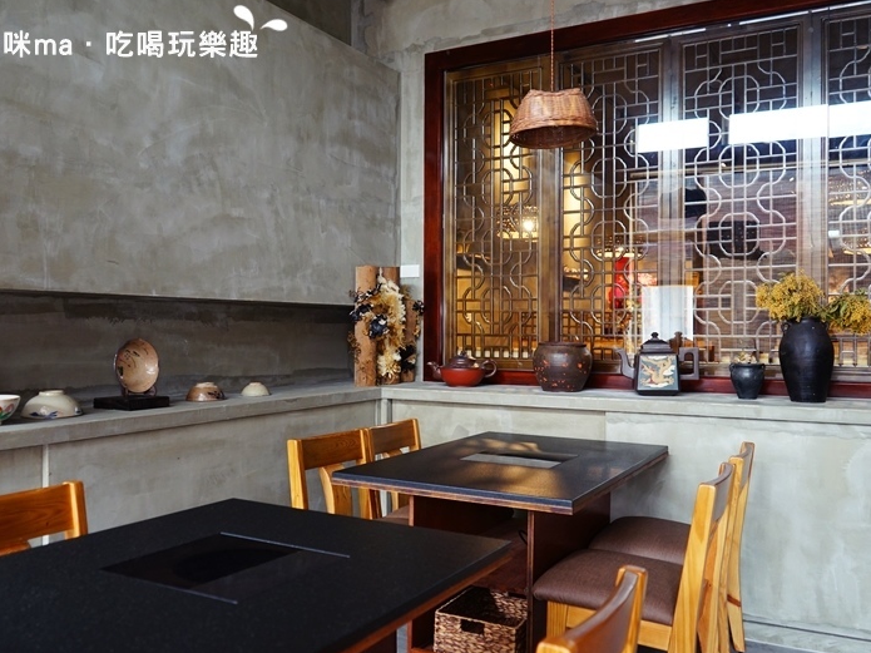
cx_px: 436
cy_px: 330
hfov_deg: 58.4
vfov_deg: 45.4
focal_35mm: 31
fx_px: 780
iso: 800
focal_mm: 28
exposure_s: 1/60
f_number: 3.5
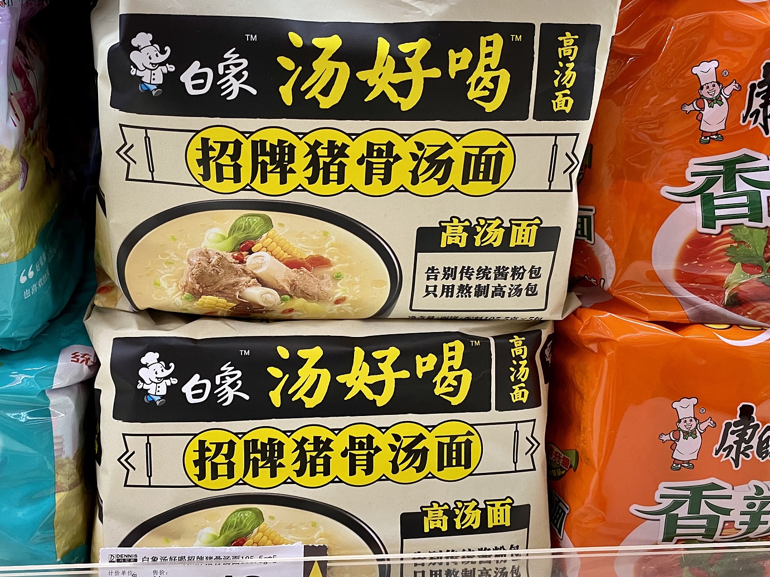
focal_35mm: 32
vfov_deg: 44.2
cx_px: 324
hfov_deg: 56.5
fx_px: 712
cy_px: 278
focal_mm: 4.25
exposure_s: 1/50
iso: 200
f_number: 1.8
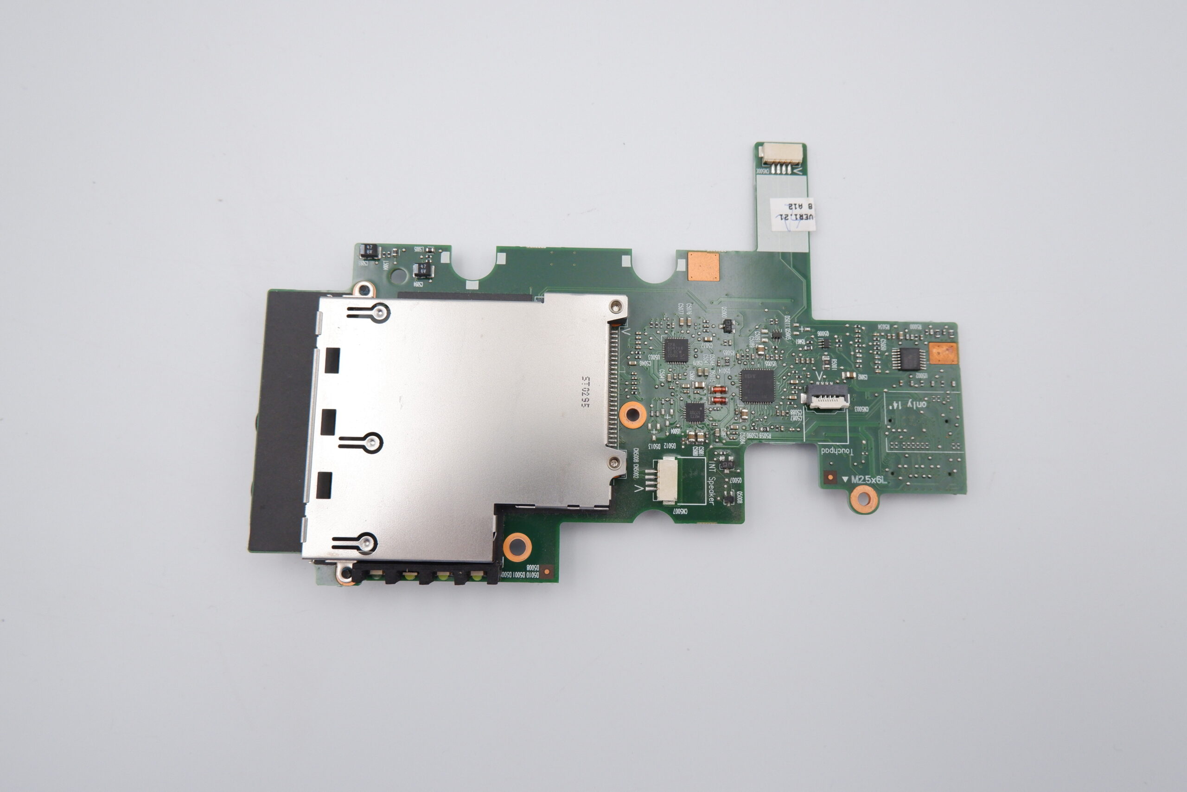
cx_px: 594
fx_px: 758
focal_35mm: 23
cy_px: 396
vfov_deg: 55.1
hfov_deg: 76.1
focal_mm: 15
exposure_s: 1/450
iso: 1250
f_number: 6.4
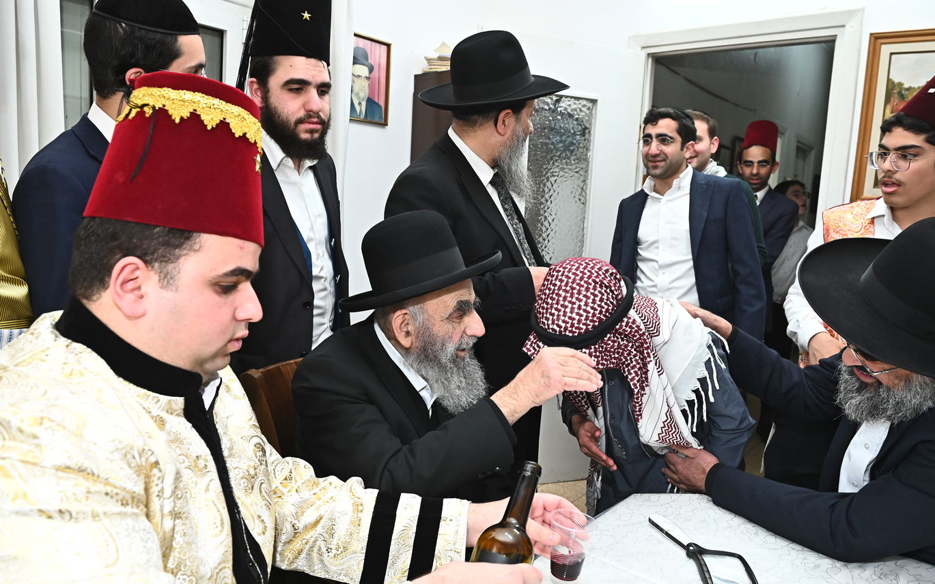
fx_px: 637
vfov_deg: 49.3
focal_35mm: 25
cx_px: 475
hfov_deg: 72.5
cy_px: 306
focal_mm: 24
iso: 800
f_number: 5.6
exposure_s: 1/125
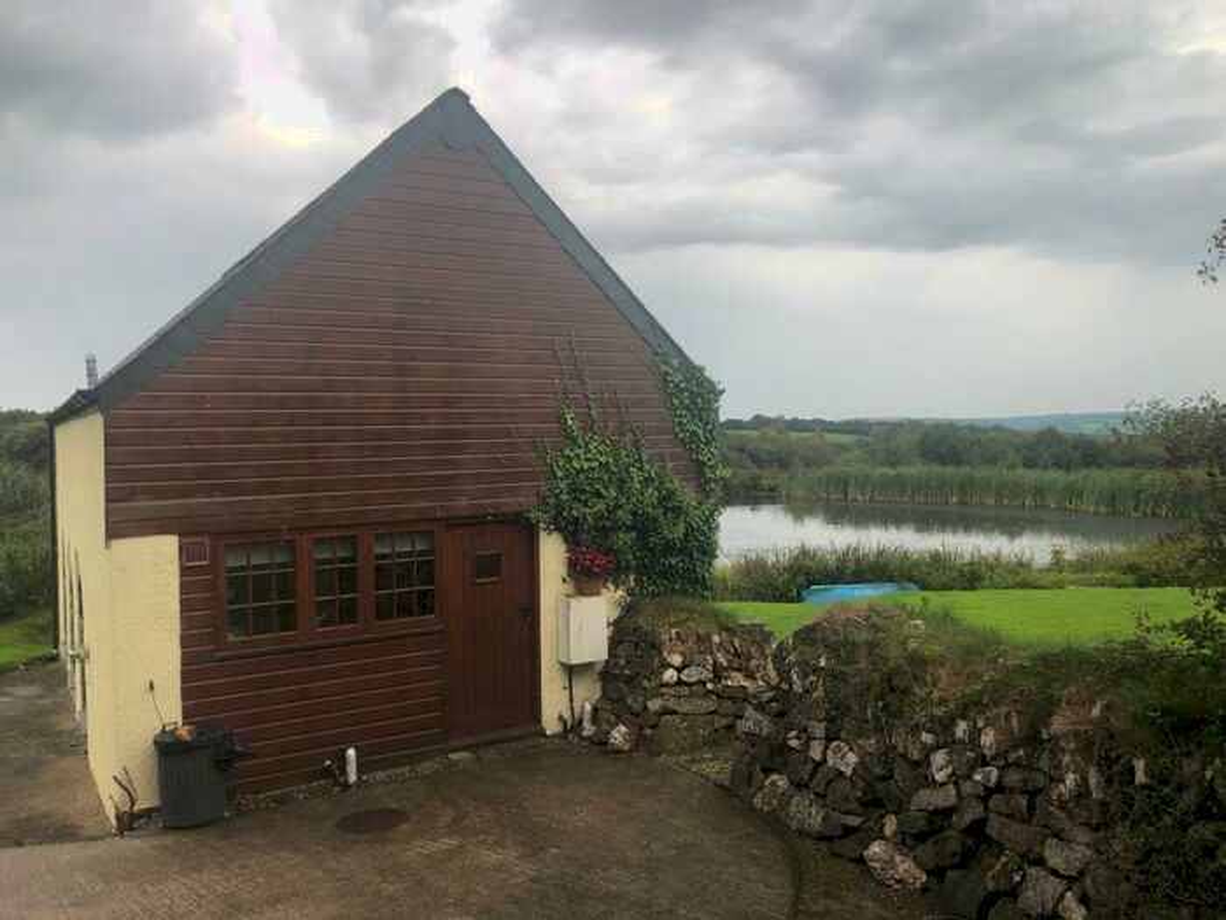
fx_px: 992
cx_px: 613
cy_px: 460
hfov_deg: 63.4
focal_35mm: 28
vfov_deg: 49.7
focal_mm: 3.99
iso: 20
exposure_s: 1/335
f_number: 1.8
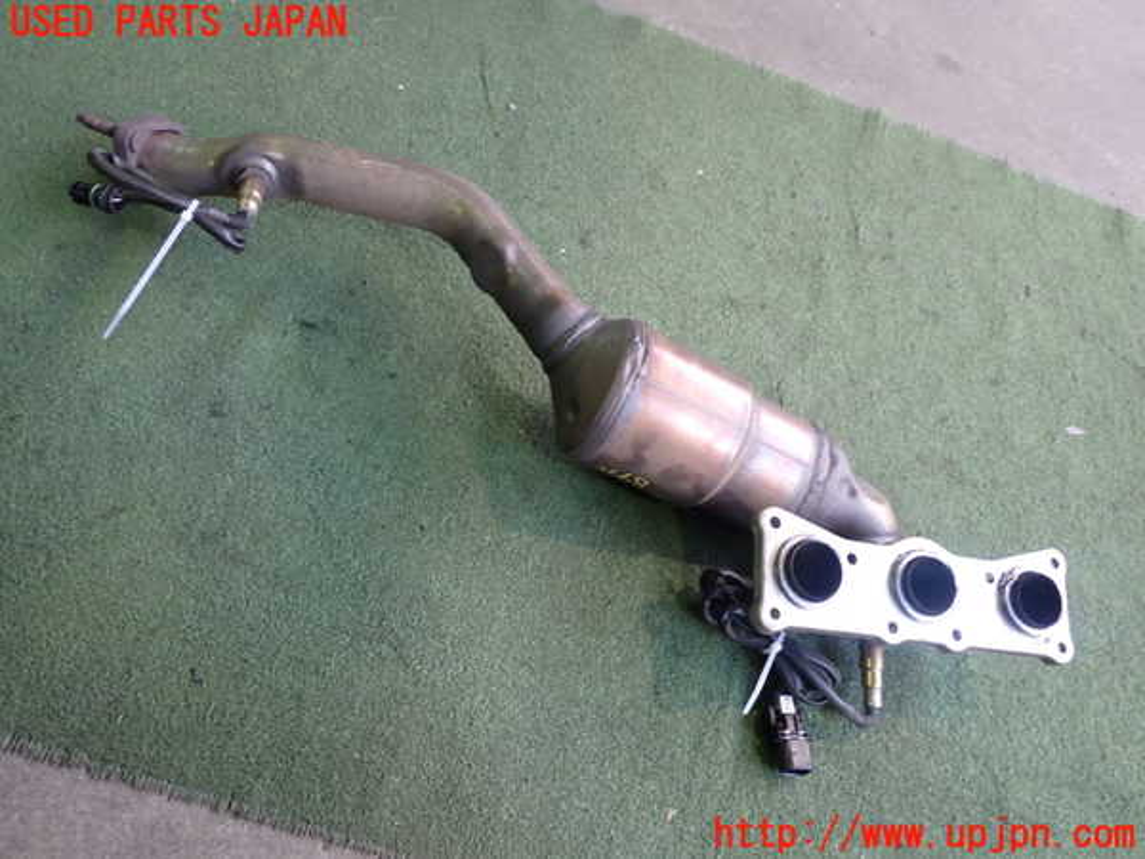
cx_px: 572
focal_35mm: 30
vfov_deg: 46.8
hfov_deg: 60.0
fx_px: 992
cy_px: 430
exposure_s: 1/40
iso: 200
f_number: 2.3
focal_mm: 5.4
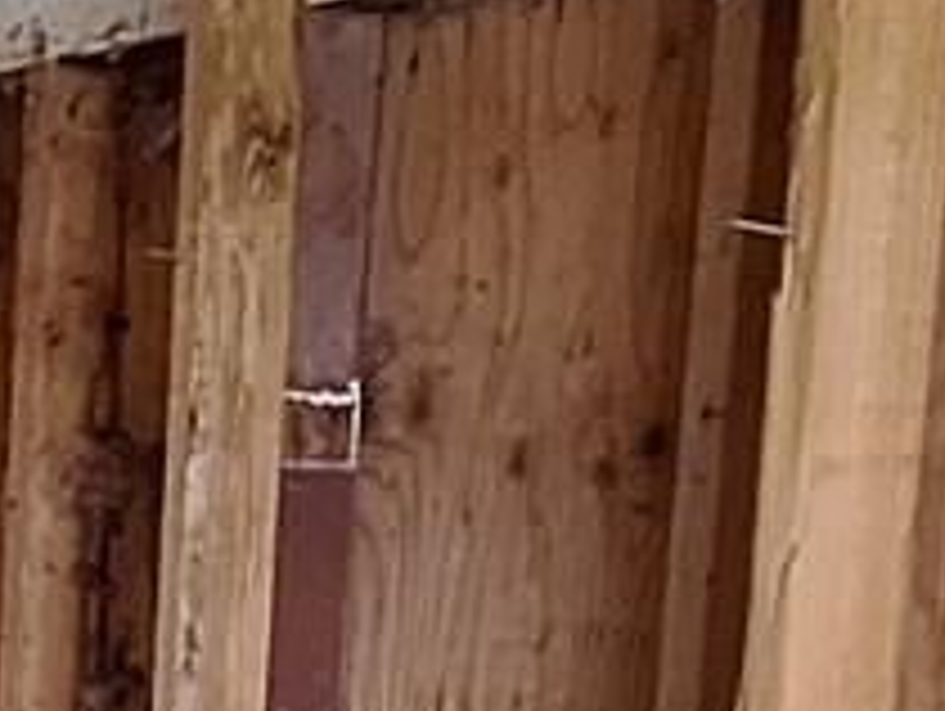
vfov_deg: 14.2
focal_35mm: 99
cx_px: -1022
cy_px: 994
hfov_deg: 15.3
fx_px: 2706
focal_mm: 1.74
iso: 125
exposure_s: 1/40
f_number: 2.2
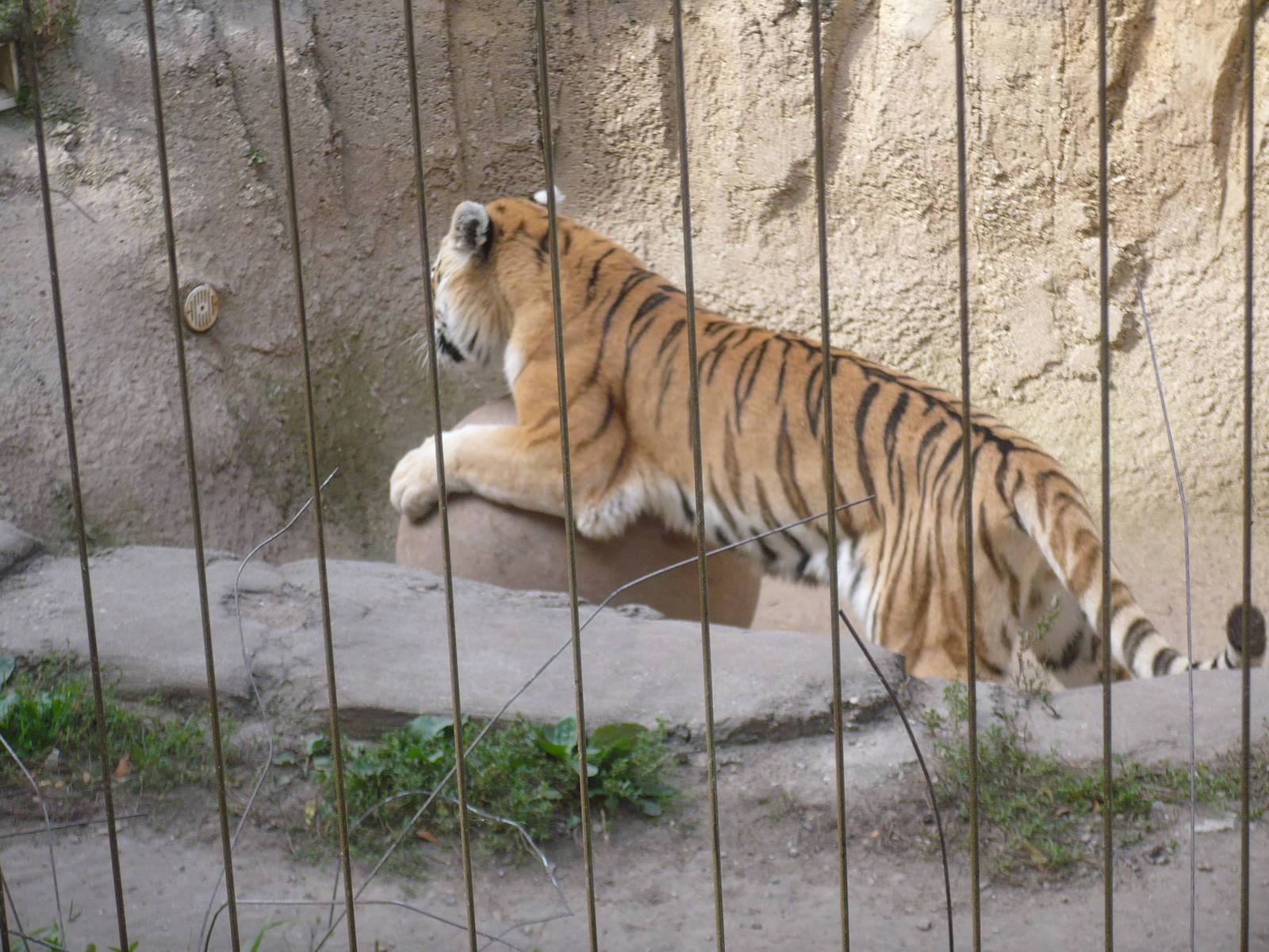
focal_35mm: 105
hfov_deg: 18.7
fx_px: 3849
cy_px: 476
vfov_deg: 14.1
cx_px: 634
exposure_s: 1/80
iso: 100
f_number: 5
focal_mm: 17.4
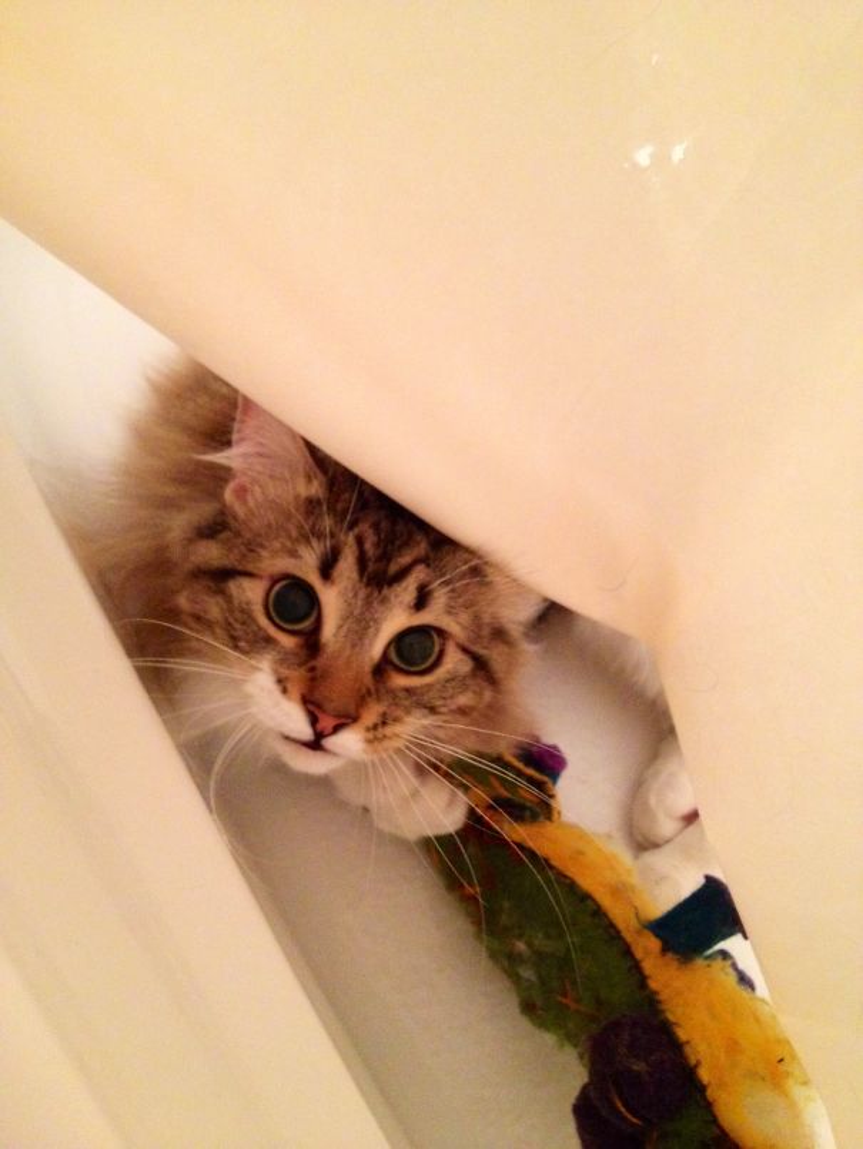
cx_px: 432
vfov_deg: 52.6
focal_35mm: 35
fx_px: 1163
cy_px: 574
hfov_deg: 40.7
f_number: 2.4
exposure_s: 1/15
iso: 400
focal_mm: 4.28
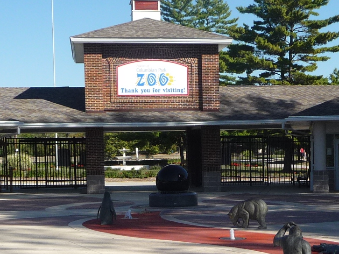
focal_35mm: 79
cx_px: 248
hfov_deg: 24.5
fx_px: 773
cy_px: 182
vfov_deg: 18.6
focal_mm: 4.7
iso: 100
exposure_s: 1/800
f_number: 3.3
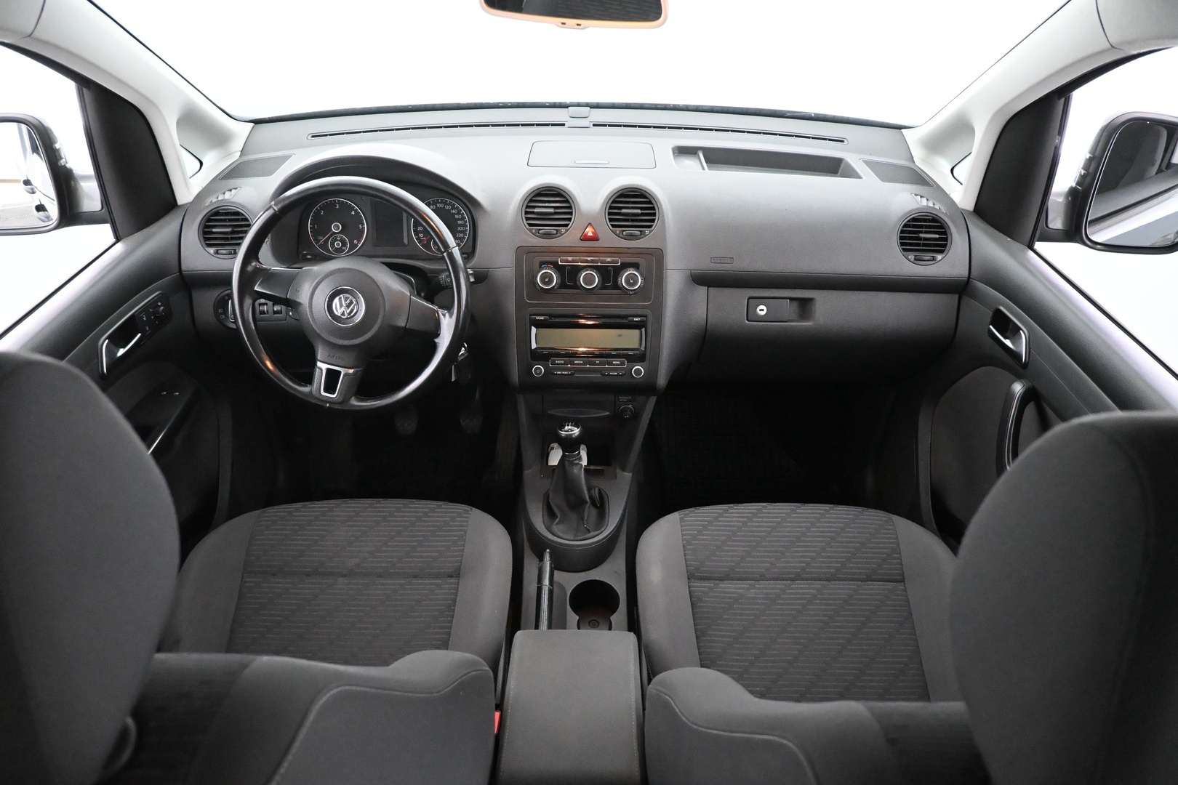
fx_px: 785
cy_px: 392
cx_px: 589
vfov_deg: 53.1
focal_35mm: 24
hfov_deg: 73.7
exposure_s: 1/60
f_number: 3.5
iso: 7200
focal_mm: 16
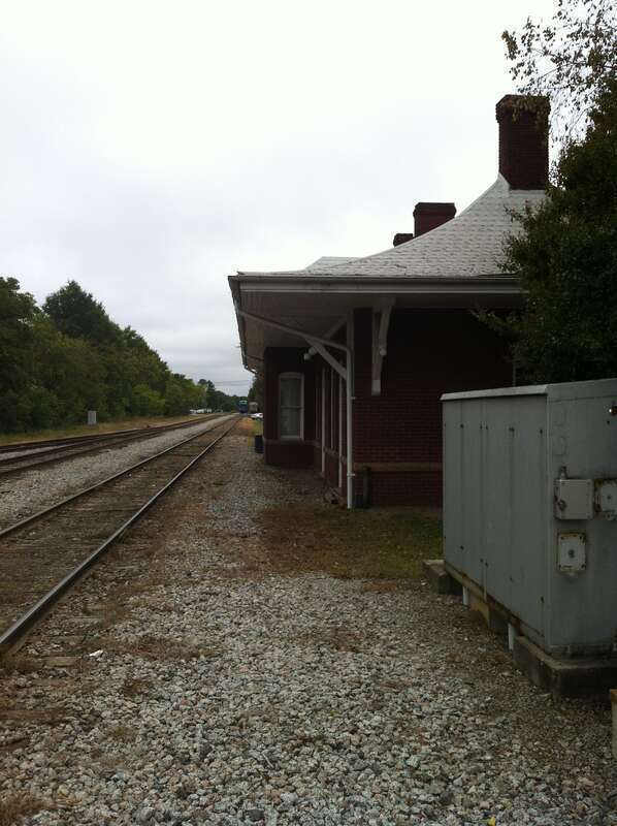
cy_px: 413
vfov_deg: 52.7
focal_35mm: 35
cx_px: 308
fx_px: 834
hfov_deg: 40.6
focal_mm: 3.85
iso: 80
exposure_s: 1/413
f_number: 2.8
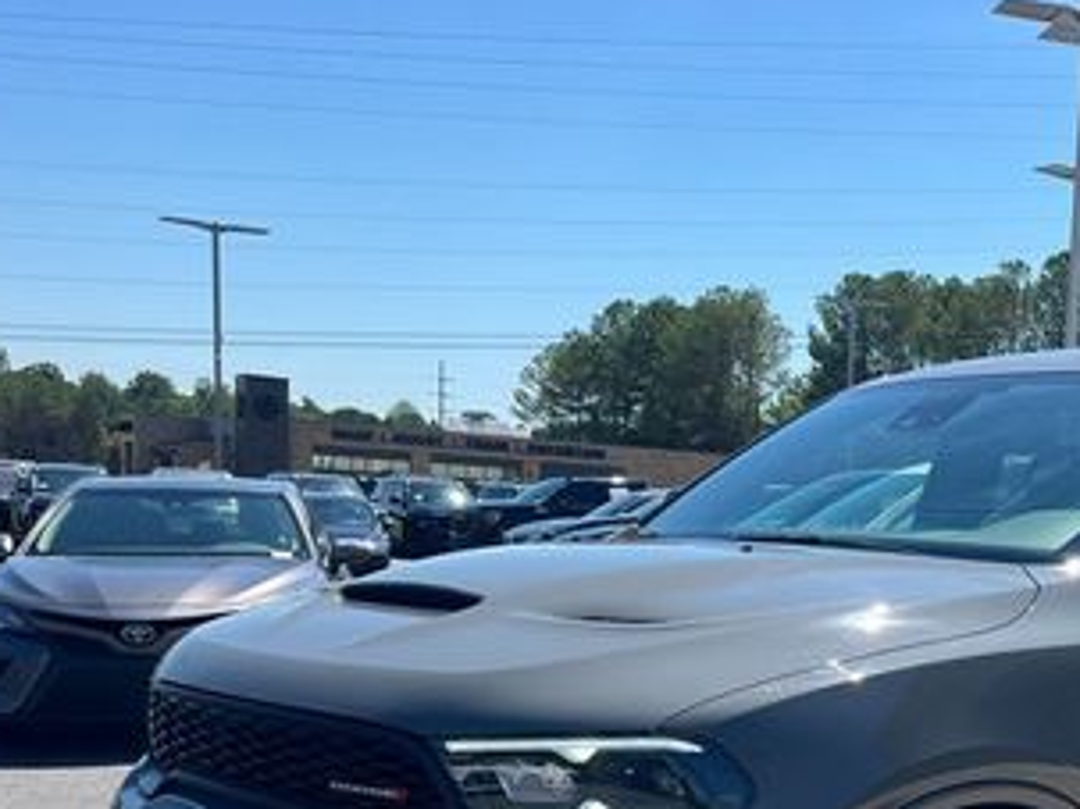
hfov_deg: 33.5
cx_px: 923
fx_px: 1715
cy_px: 788
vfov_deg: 25.4
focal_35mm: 55
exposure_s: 1/3356
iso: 50
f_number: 1.5
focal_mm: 5.7
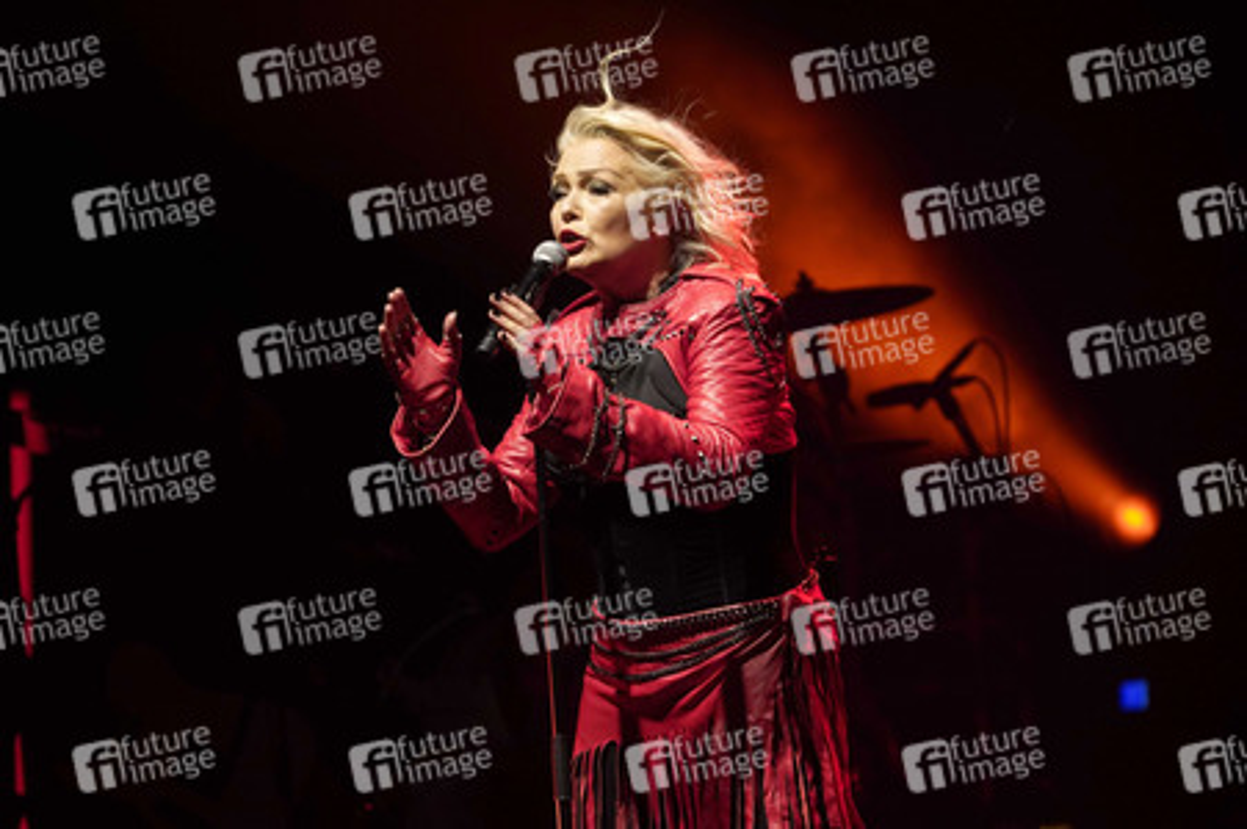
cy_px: 414
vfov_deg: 3.5
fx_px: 13534
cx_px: 624
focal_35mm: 391
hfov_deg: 5.3
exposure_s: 1/200
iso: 3200
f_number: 6.3
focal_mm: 391
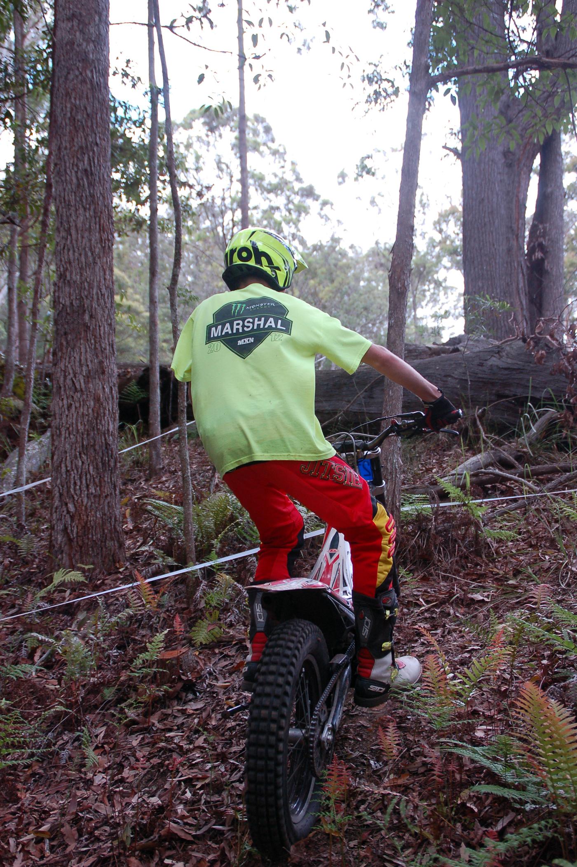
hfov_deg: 28.0
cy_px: 434
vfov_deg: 41.1
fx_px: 1156
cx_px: 288
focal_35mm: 48
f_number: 4.2
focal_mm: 32
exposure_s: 1/500
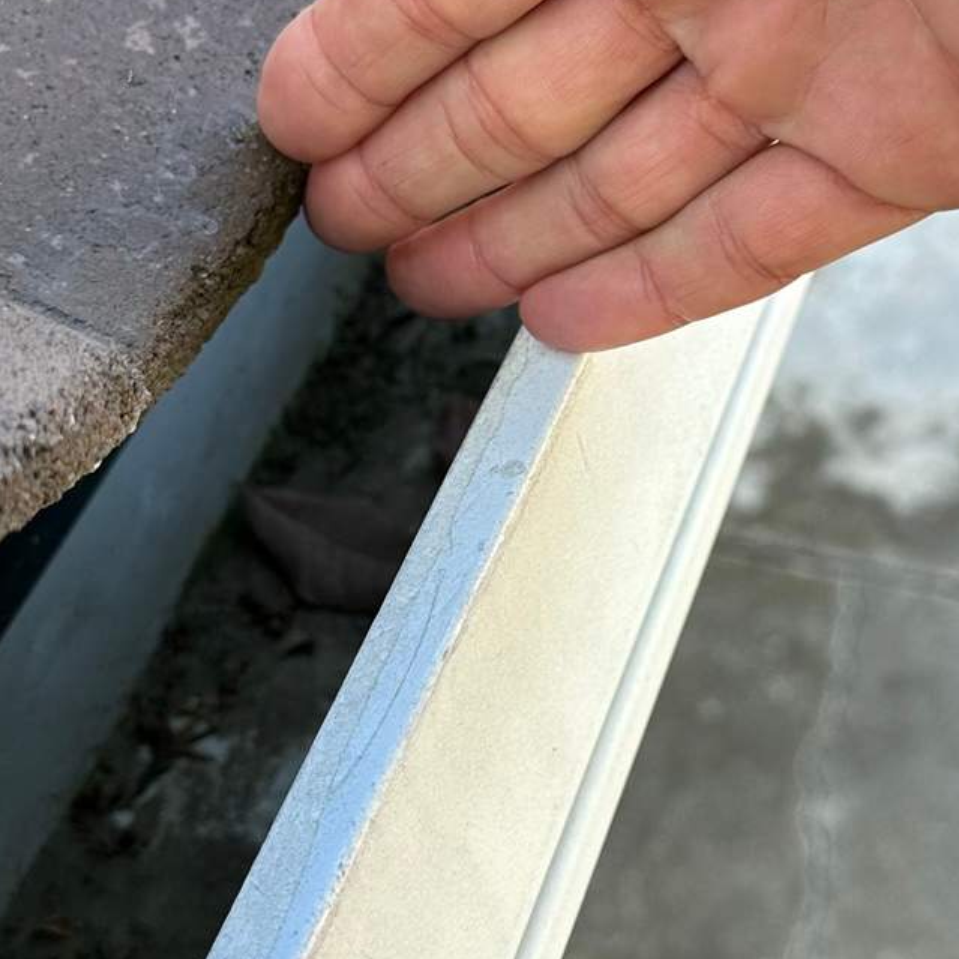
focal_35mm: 68
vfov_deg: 25.3
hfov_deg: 25.3
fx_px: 2131
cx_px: 588
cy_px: 389
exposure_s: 1/191
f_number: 1.78
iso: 64
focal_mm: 6.86
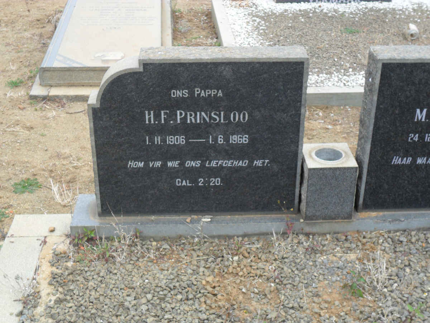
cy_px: 162
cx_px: 215
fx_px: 646
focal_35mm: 52
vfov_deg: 28.0
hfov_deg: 36.8
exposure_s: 1/90
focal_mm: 9.3
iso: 100
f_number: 5
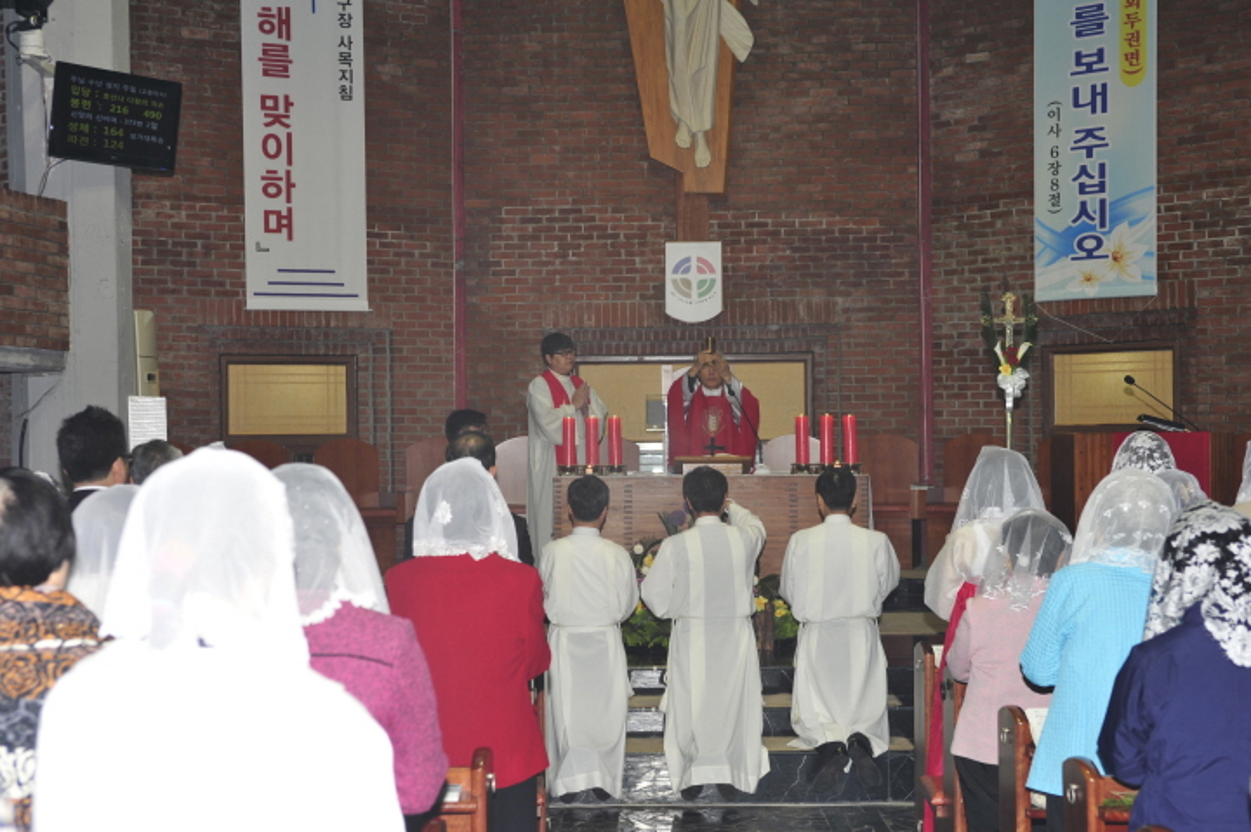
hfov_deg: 38.2
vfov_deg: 26.0
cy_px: 416
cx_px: 626
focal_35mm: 52
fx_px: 1806
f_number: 5
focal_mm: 52
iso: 200
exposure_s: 1/60
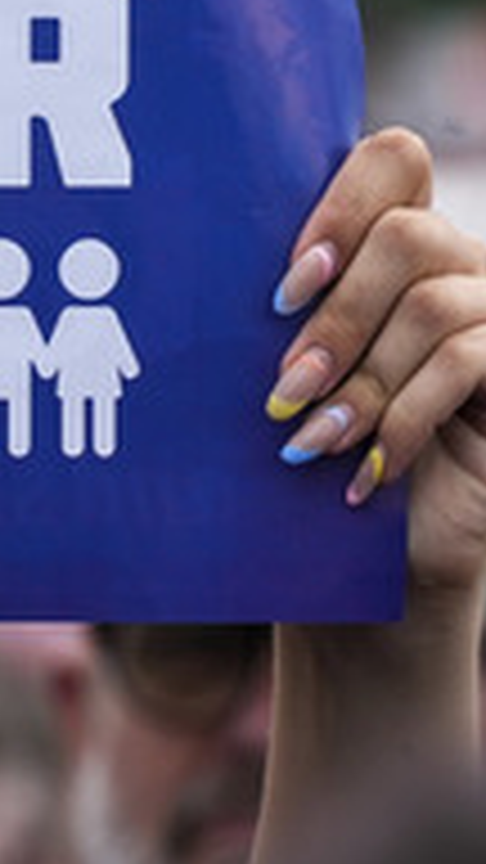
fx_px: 22520
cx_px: -153
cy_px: 216
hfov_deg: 1.2
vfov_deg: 2.2
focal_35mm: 983
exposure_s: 1/500
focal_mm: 400
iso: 1250
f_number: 11
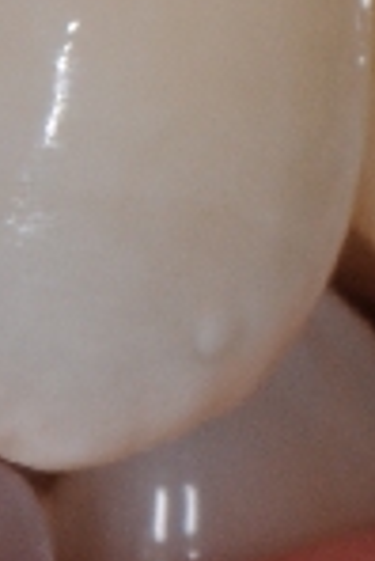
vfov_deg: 1.5
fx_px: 21251
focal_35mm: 1363
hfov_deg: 1.0
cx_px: -1068
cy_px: 353
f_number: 29
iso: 200
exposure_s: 1/60
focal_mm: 105
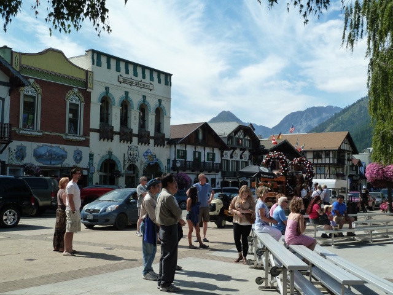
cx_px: 196
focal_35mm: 42
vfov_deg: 34.3
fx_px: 477
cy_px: 148
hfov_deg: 44.8
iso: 125
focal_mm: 6.9
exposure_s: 1/500
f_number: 4.5
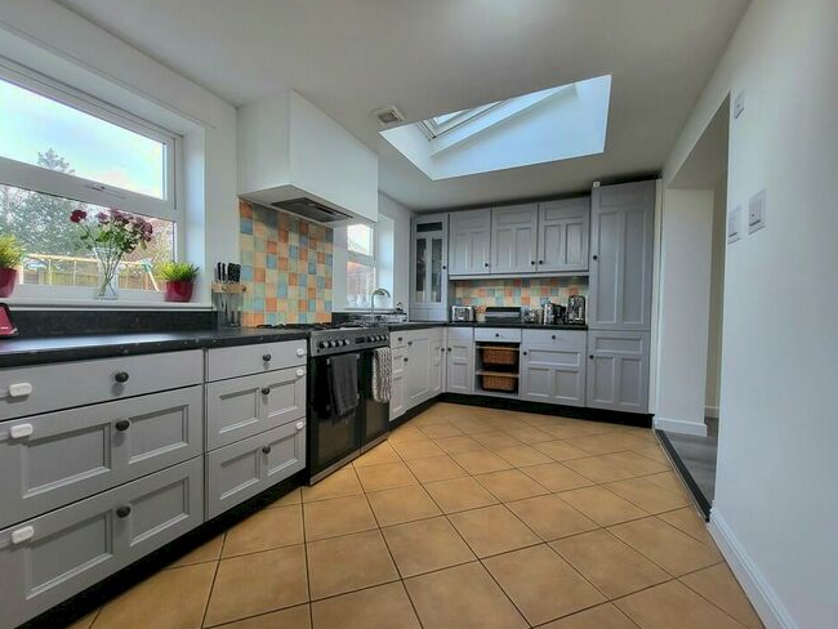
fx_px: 339
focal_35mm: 14
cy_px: 323
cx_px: 405
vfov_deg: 85.7
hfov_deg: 102.0
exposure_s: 1/50
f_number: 2.2
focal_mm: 1.74
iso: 80
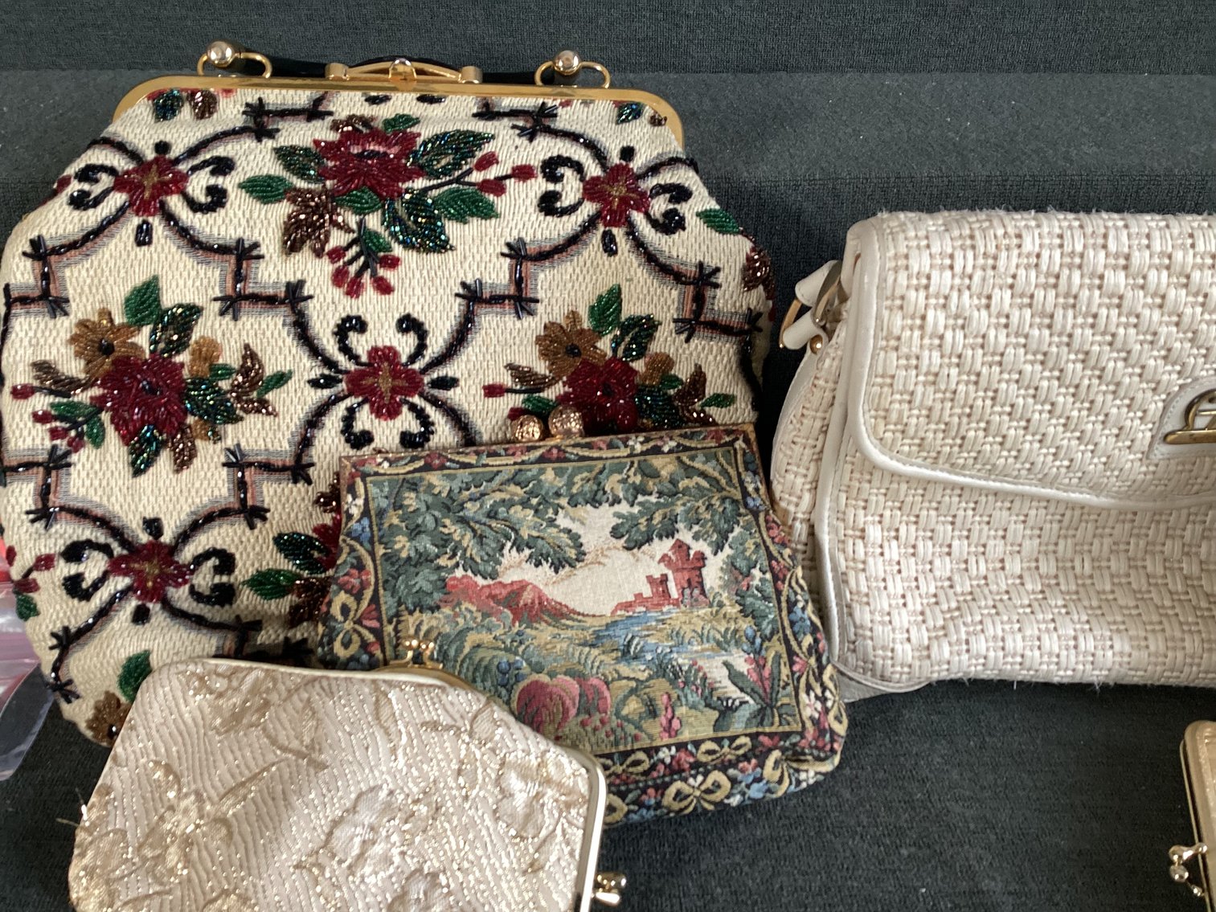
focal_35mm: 31
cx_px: 608
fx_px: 1089
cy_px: 456
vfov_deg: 45.4
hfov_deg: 58.3
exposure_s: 1/60
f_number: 2.4
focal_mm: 3.3
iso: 200
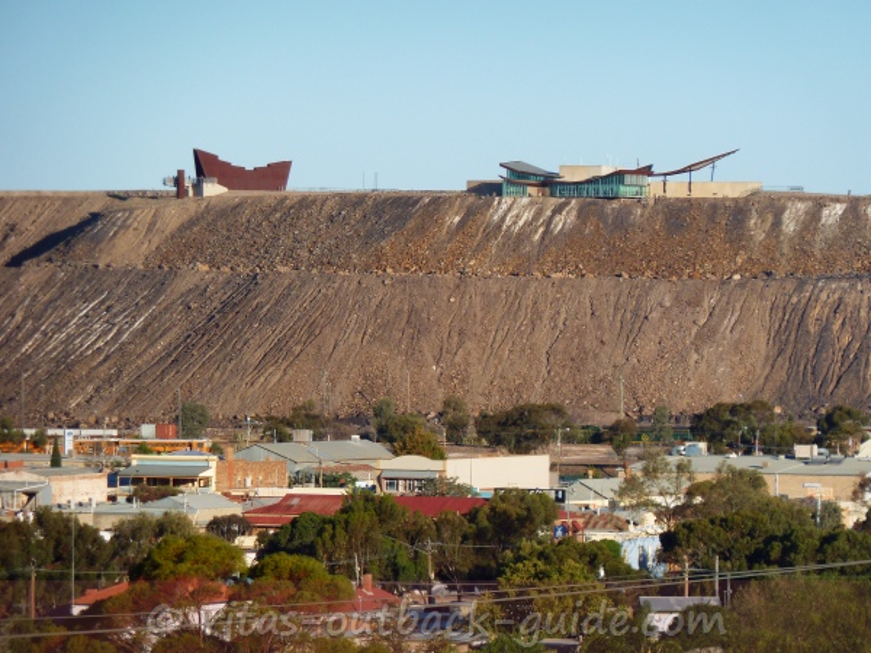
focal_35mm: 242
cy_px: 326
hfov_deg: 8.2
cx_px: 436
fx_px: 6089
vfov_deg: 6.1
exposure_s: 1/320
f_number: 4.7
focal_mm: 39.7
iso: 80
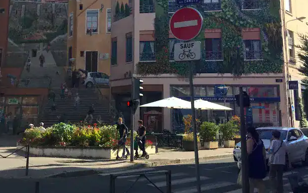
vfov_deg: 23.0
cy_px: 21
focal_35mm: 55
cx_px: 107
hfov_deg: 36.6
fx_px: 462
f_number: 2.4
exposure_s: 1/2092
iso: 25
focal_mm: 3.3
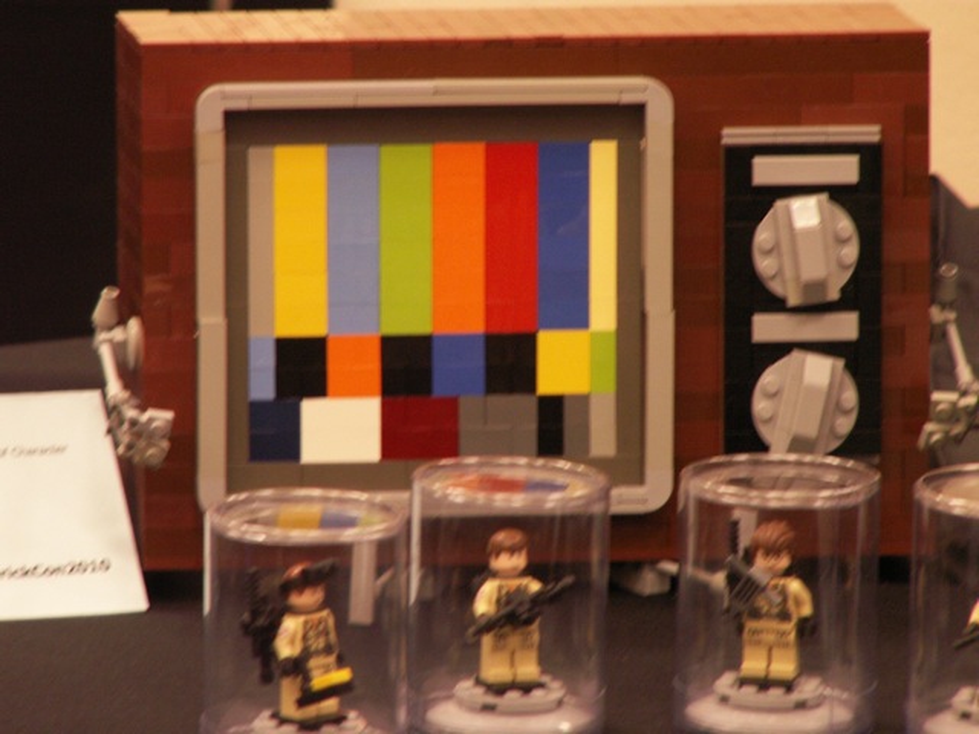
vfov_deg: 3.7
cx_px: 490
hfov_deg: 4.9
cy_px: 367
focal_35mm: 406
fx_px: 11482
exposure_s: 1/10
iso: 160
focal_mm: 67.31
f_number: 4.5
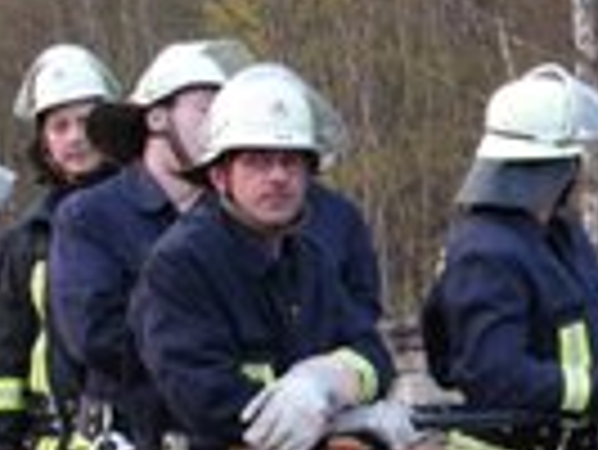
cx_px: 517
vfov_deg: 12.2
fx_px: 2092
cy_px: 405
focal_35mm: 121
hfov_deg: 16.1
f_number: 2.9
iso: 200
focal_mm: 6.3
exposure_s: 1/80
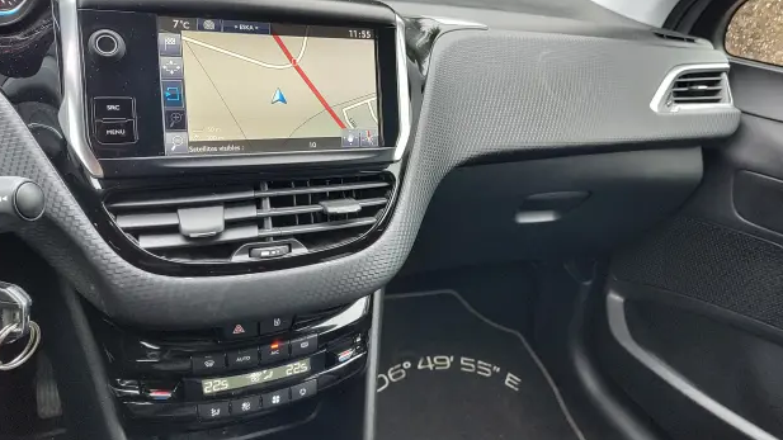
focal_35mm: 26
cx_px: 400
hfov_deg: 71.9
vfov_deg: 44.2
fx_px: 540
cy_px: 181
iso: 112
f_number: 1.8
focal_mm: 5.56
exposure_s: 1/50
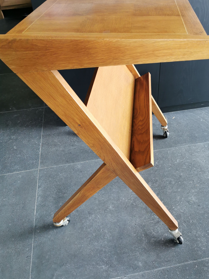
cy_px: 131
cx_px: 118
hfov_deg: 45.4
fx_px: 250
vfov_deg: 58.3
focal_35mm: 31
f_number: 1.6
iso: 125
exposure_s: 1/60
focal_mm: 5.56
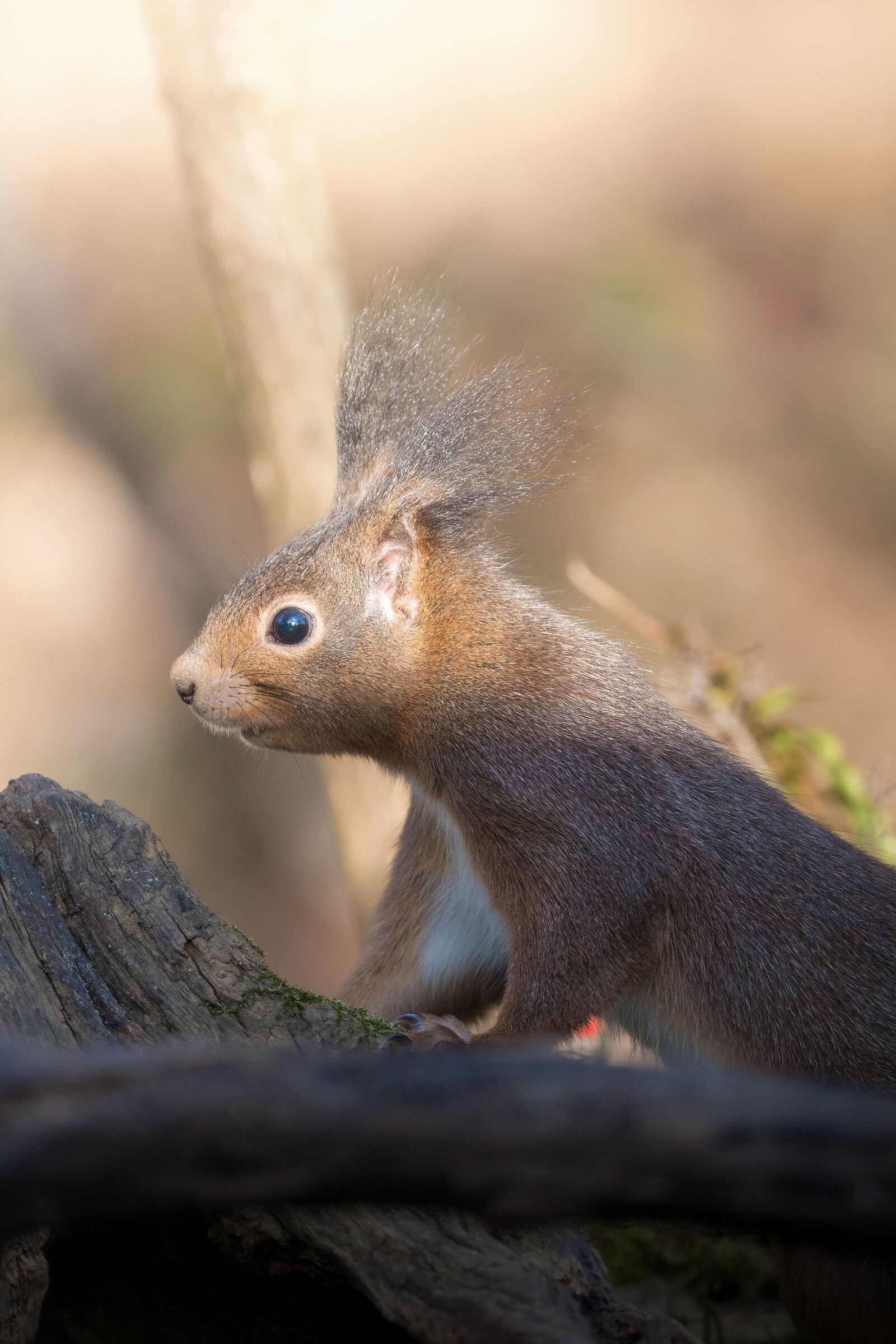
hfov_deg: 2.3
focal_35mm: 596
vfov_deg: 3.5
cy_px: 672
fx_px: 22230
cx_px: 448
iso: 1600
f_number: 6.3
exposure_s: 1/1000
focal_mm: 397
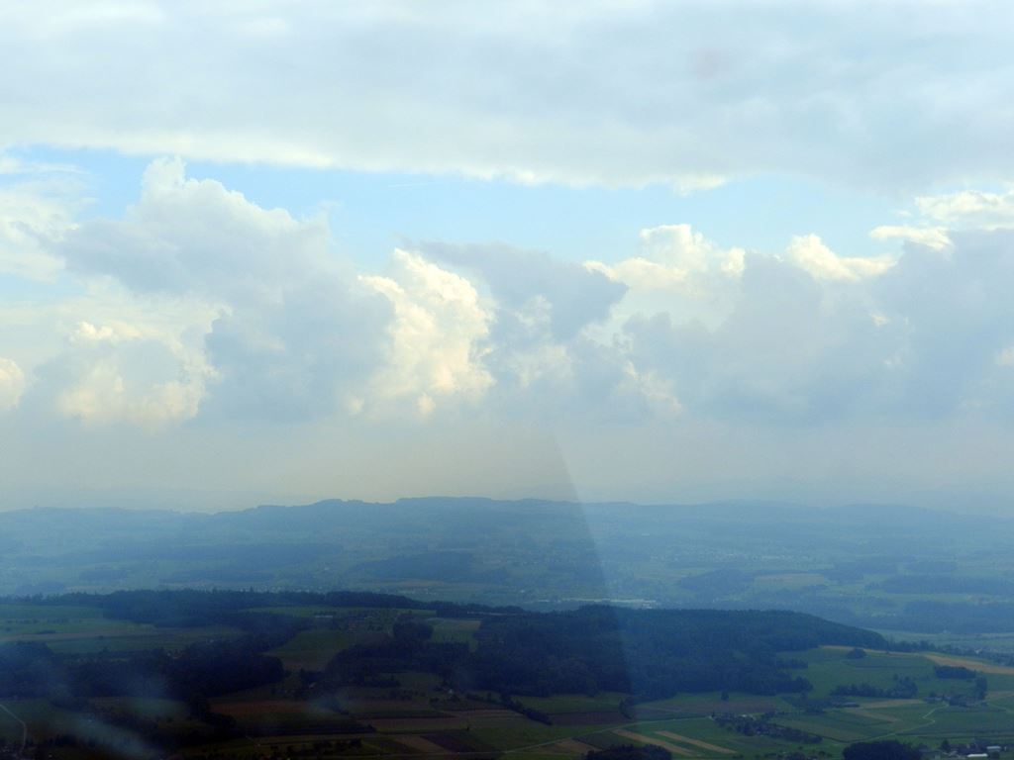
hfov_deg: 28.6
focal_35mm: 68
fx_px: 1992
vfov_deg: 21.6
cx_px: 507
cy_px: 380
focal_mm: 12.1
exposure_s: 1/500
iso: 160
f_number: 4.7
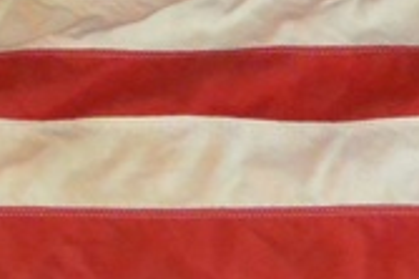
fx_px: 2023
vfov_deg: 7.4
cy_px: -368
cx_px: 83
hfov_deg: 11.8
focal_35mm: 174
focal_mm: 11
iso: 1800
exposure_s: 1/60
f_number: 3.5
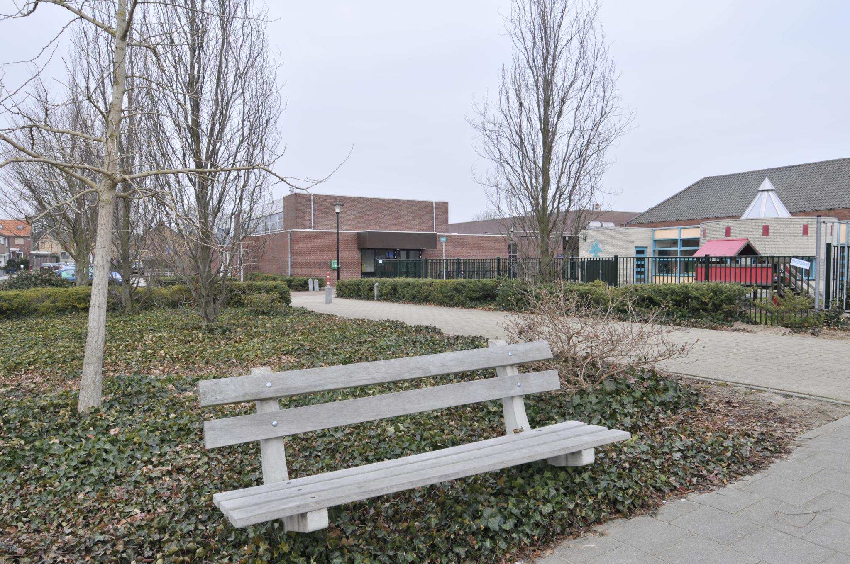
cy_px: 282
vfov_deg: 53.0
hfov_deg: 73.8
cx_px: 425
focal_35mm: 24
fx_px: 566
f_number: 9
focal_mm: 16
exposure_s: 1/250
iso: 200
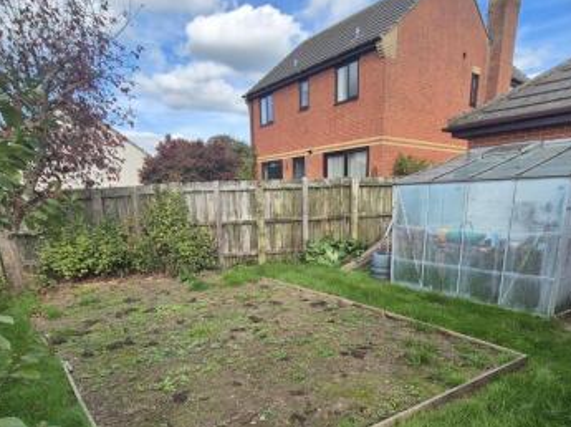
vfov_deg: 57.8
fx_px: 363
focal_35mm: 22
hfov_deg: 76.2
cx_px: 319
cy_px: 322
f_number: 2.2
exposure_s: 1/1152
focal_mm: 2.2
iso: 50
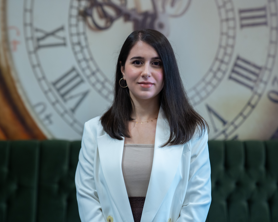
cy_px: 111
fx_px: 568
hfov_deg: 27.5
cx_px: 136
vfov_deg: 22.2
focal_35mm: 69
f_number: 2.8
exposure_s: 1/100
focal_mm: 61
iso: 1600
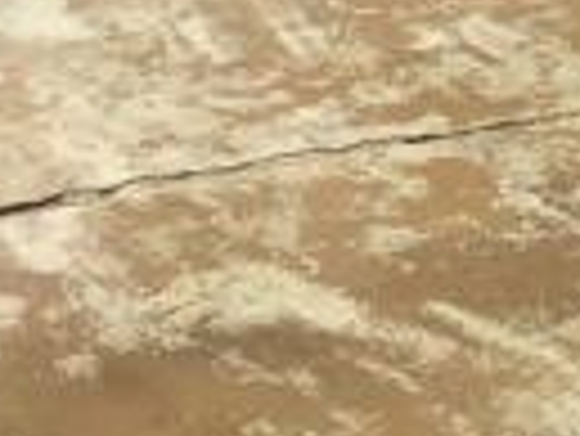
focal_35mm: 154
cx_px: 31
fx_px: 2583
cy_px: -396
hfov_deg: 12.7
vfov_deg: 9.1
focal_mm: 3.3
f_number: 2.4
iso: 25
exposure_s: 1/1253
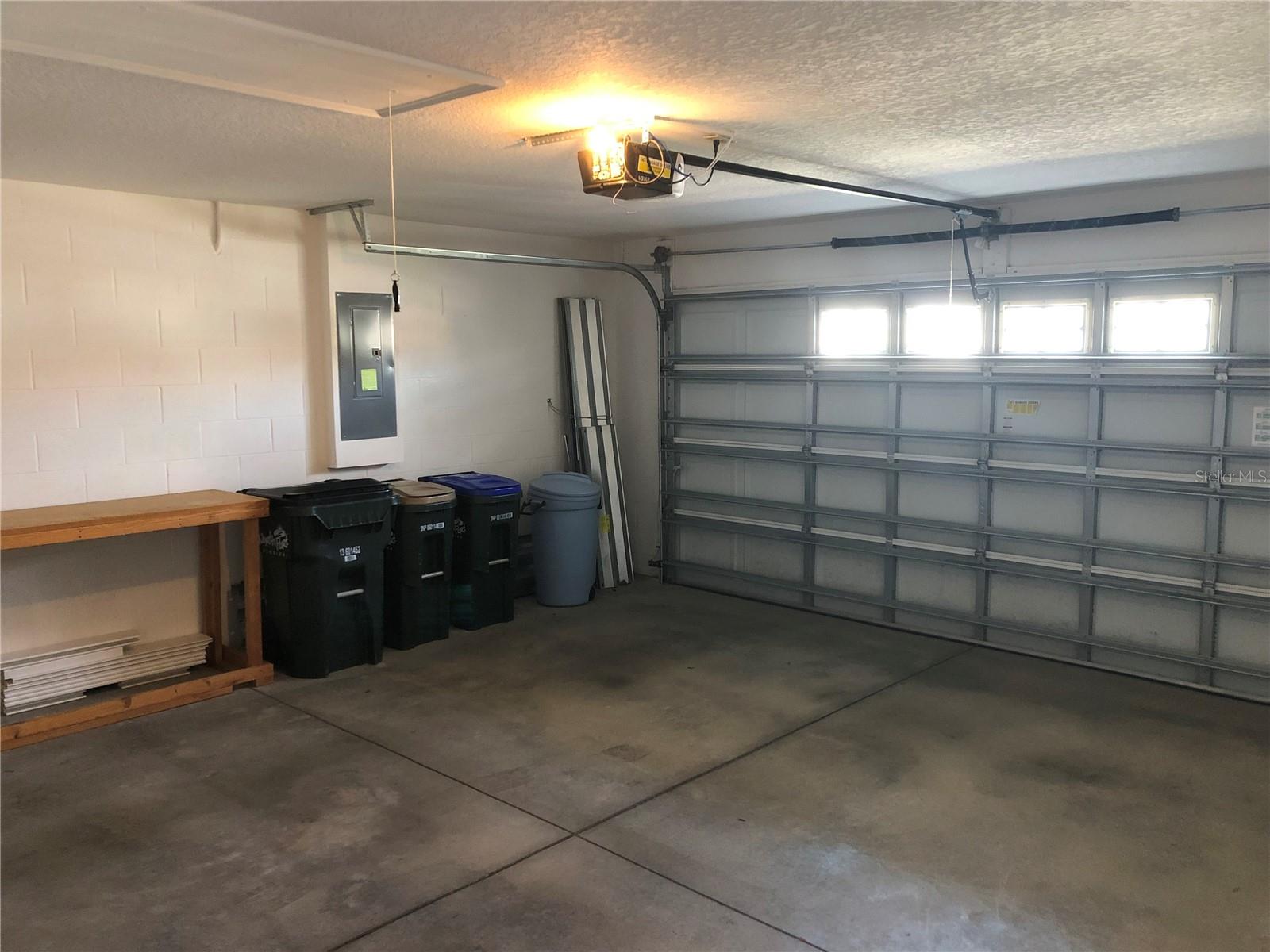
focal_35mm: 28
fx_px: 1027
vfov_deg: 49.7
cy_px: 476
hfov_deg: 63.4
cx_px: 635
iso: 100
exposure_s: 1/15
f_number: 1.8
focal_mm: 4
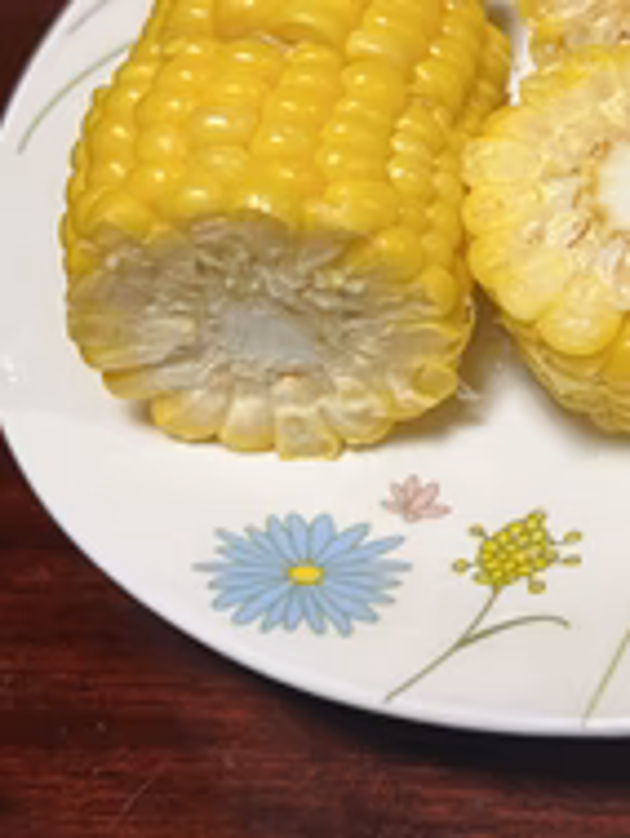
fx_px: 1333
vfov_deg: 34.2
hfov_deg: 25.0
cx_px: 661
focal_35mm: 55
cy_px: 213
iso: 100
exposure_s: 1/60
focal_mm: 5.7
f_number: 1.5
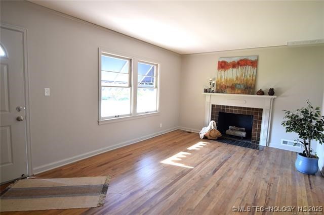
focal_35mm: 20
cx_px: 162
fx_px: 175
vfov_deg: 63.2
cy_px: 108
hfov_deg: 85.5
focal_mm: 13
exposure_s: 1/60
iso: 400
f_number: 4
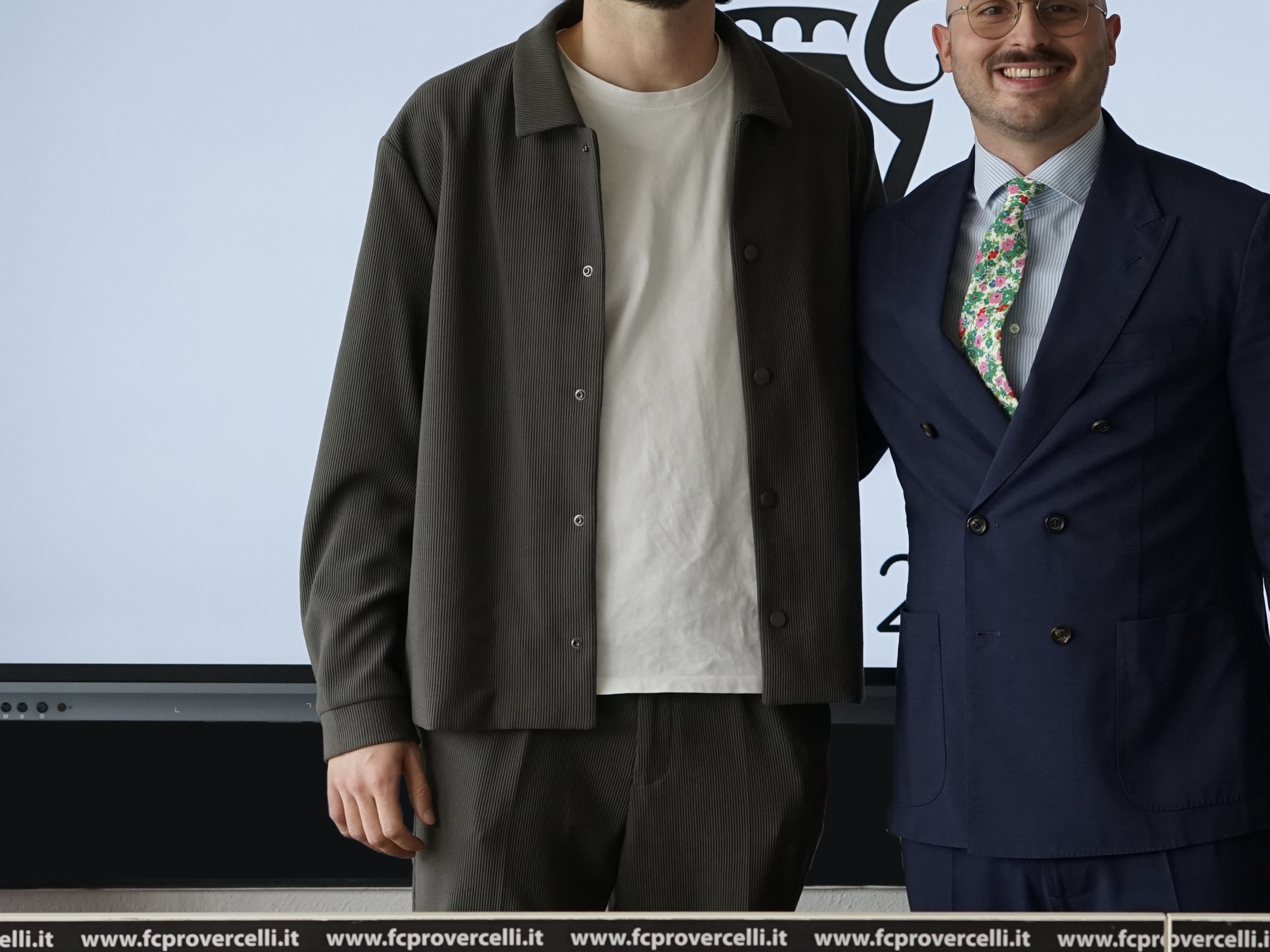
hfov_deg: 14.8
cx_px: 822
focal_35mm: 133
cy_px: 477
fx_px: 4879
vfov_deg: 11.1
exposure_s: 1/160
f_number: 7.1
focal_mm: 78
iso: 1000
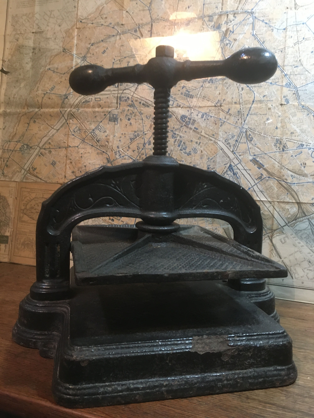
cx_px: 157
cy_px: 209
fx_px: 351
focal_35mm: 29
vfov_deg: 61.7
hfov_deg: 48.2
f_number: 2.2
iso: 200
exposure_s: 1/20
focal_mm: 4.15
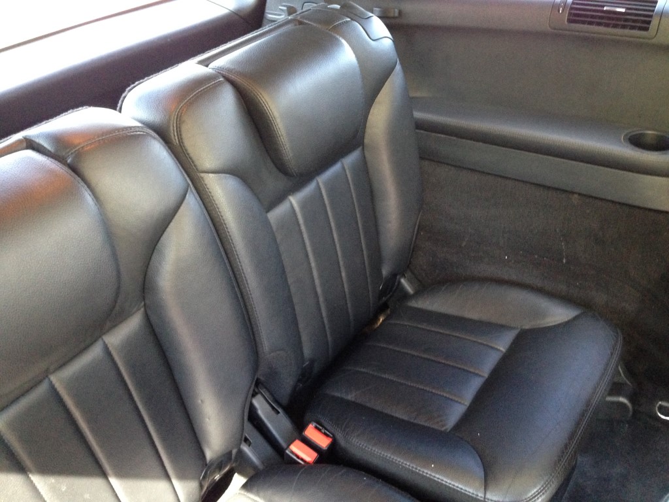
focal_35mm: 33
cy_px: 251
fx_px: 638
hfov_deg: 55.4
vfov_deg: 42.9
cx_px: 334
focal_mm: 4.12
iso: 400
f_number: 2.4
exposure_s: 1/20
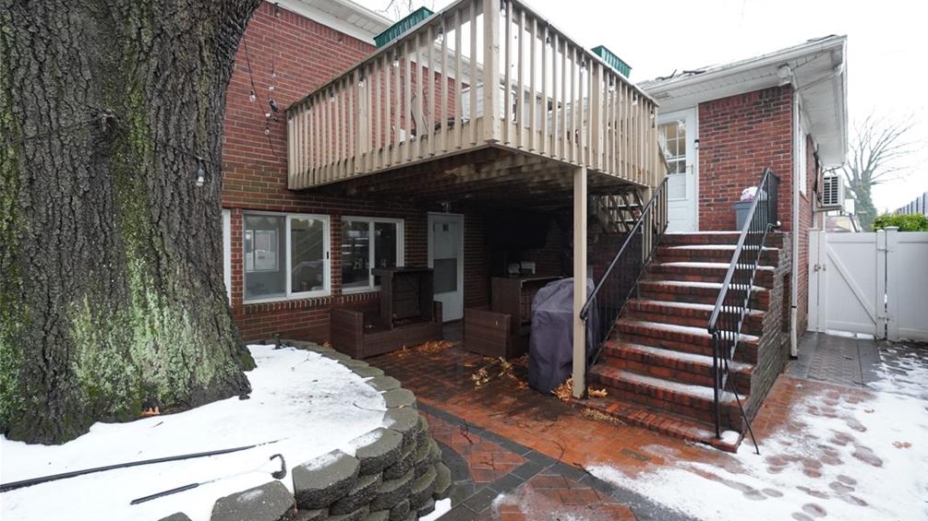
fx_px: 394
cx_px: 472
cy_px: 242
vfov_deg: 67.0
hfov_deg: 99.4
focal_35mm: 16
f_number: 4.5
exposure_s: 1/125
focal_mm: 10
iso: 1600
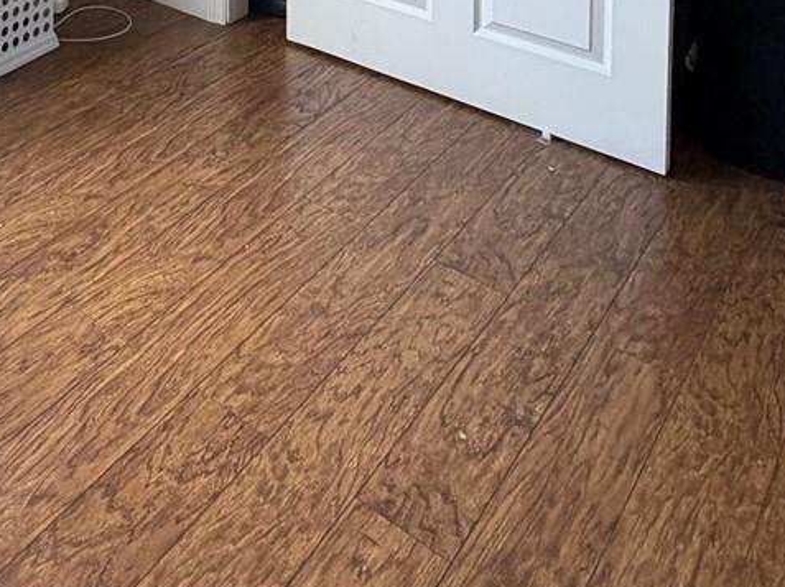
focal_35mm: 47
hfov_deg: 35.8
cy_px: -388
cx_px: -33
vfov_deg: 22.5
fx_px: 1065
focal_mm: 2.22
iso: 125
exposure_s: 1/121
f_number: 2.2
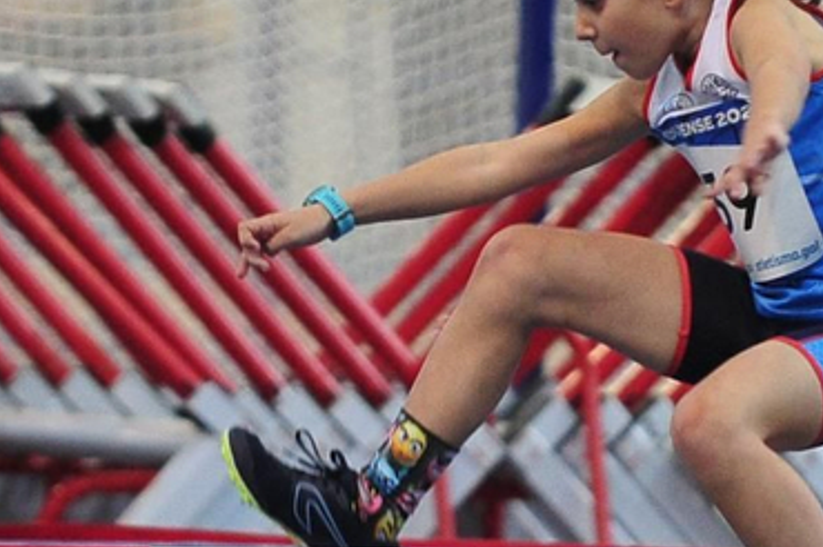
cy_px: 417
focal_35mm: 865
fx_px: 19757
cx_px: 483
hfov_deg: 2.4
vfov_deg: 1.6
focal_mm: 200
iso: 3200
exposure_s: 1/500
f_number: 2.8
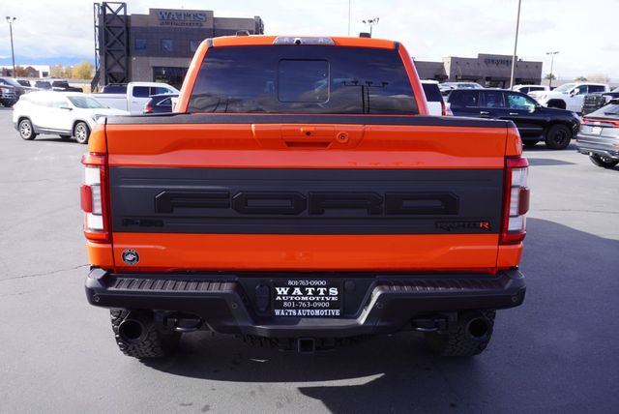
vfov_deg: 38.4
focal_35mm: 34
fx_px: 594
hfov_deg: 55.1
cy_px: 207
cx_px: 310
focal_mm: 23
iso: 100
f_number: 7.1
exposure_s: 1/100
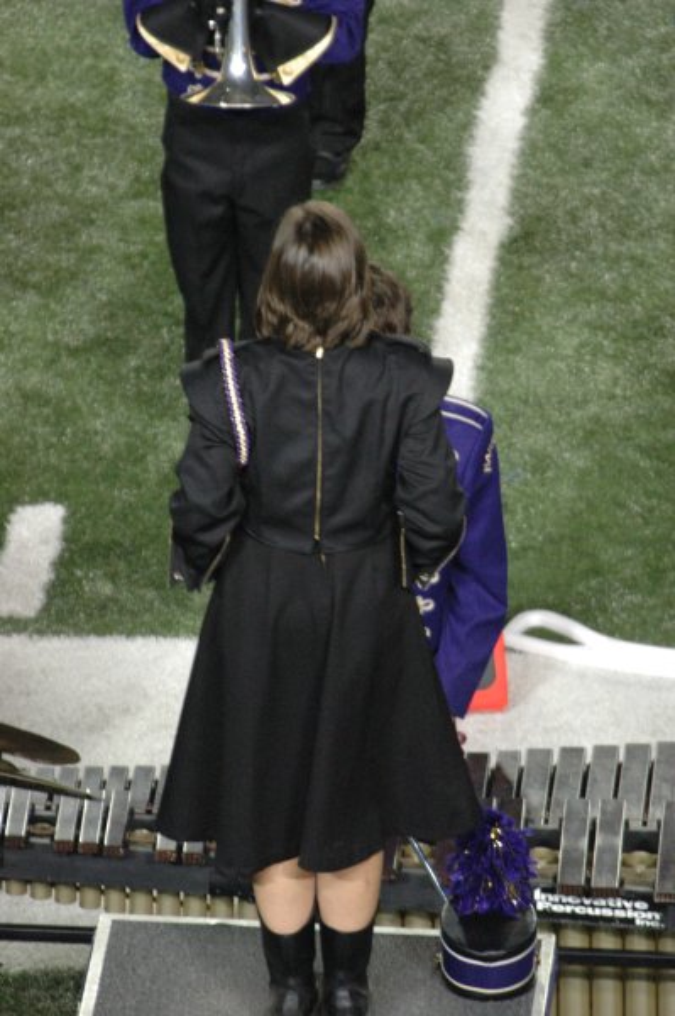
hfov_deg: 2.3
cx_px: 338
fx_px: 16903
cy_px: 508
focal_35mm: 600
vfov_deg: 3.4
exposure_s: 1/40
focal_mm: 400
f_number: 5.6
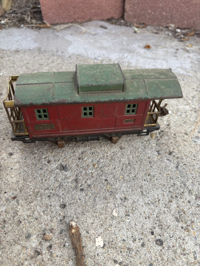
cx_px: 100
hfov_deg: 53.1
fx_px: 200
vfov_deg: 67.3
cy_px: 133
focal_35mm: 26
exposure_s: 1/453
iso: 50
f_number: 1.6
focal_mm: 5.96
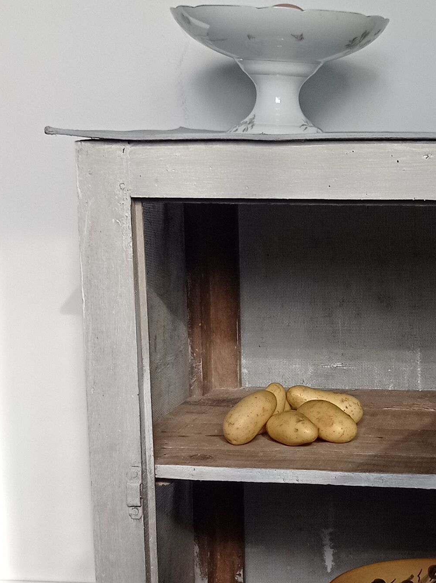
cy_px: 389
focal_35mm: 84
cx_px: 363
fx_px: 1413
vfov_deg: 23.2
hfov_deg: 17.4
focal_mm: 4.7
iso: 100
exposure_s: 1/215
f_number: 1.79
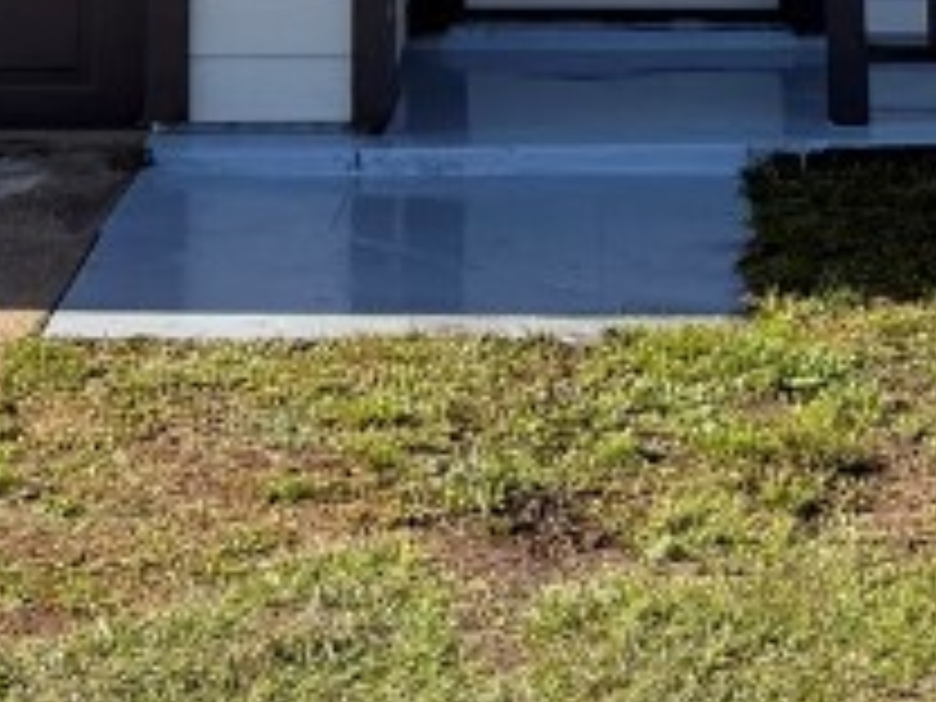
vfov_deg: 11.3
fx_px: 3191
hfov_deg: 16.7
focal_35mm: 118
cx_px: 508
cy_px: -706
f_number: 1.78
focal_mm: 6.76
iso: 80
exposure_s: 1/3279
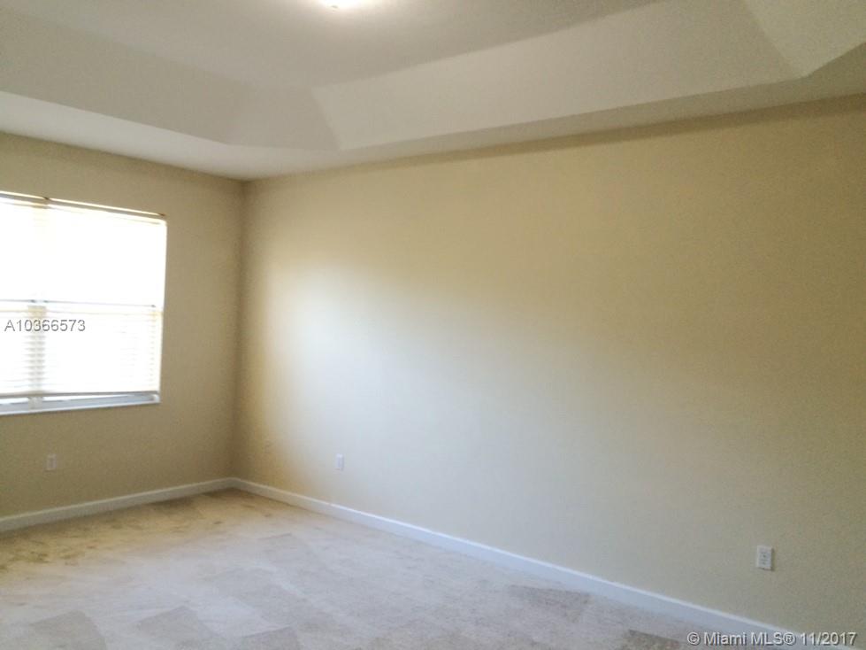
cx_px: 433
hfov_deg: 61.7
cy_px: 325
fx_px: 725
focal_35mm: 29
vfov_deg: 48.2
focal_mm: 4.15
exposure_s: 1/30
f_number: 2.2
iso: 64
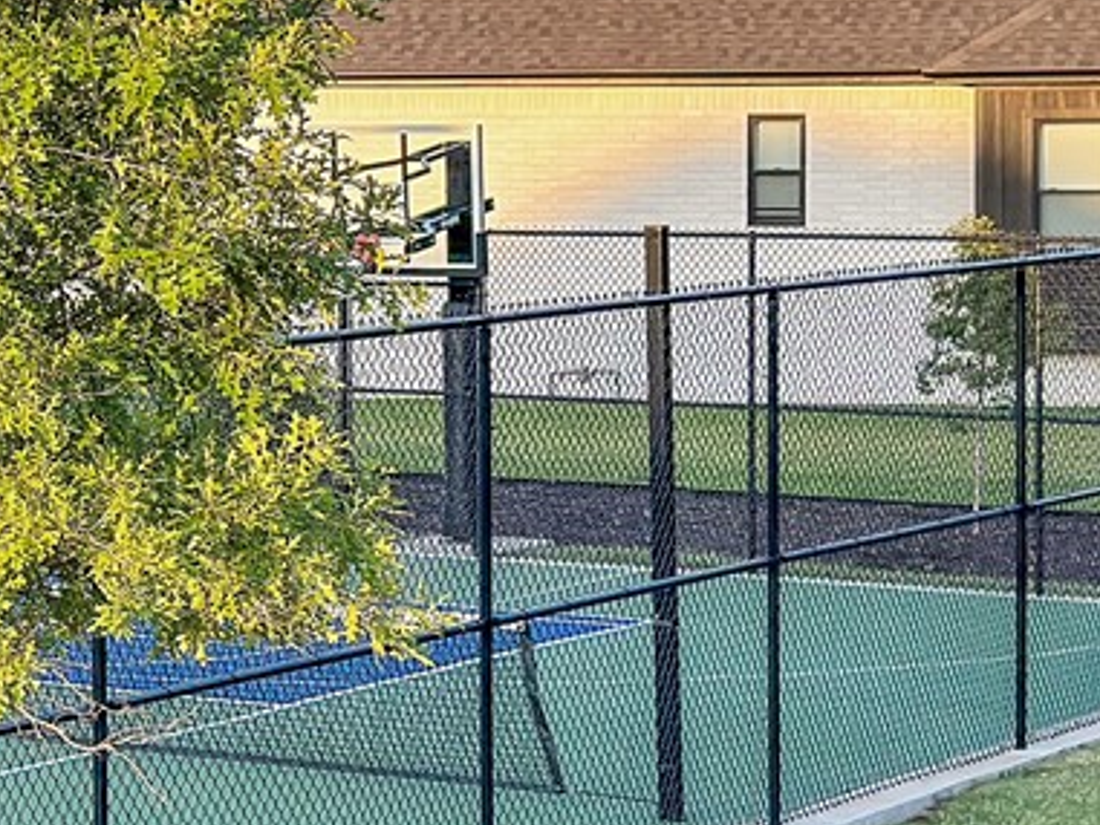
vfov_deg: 11.5
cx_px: -367
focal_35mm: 129
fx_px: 4101
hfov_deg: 14.6
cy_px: 372
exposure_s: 1/740
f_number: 1.78
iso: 80
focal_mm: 6.86
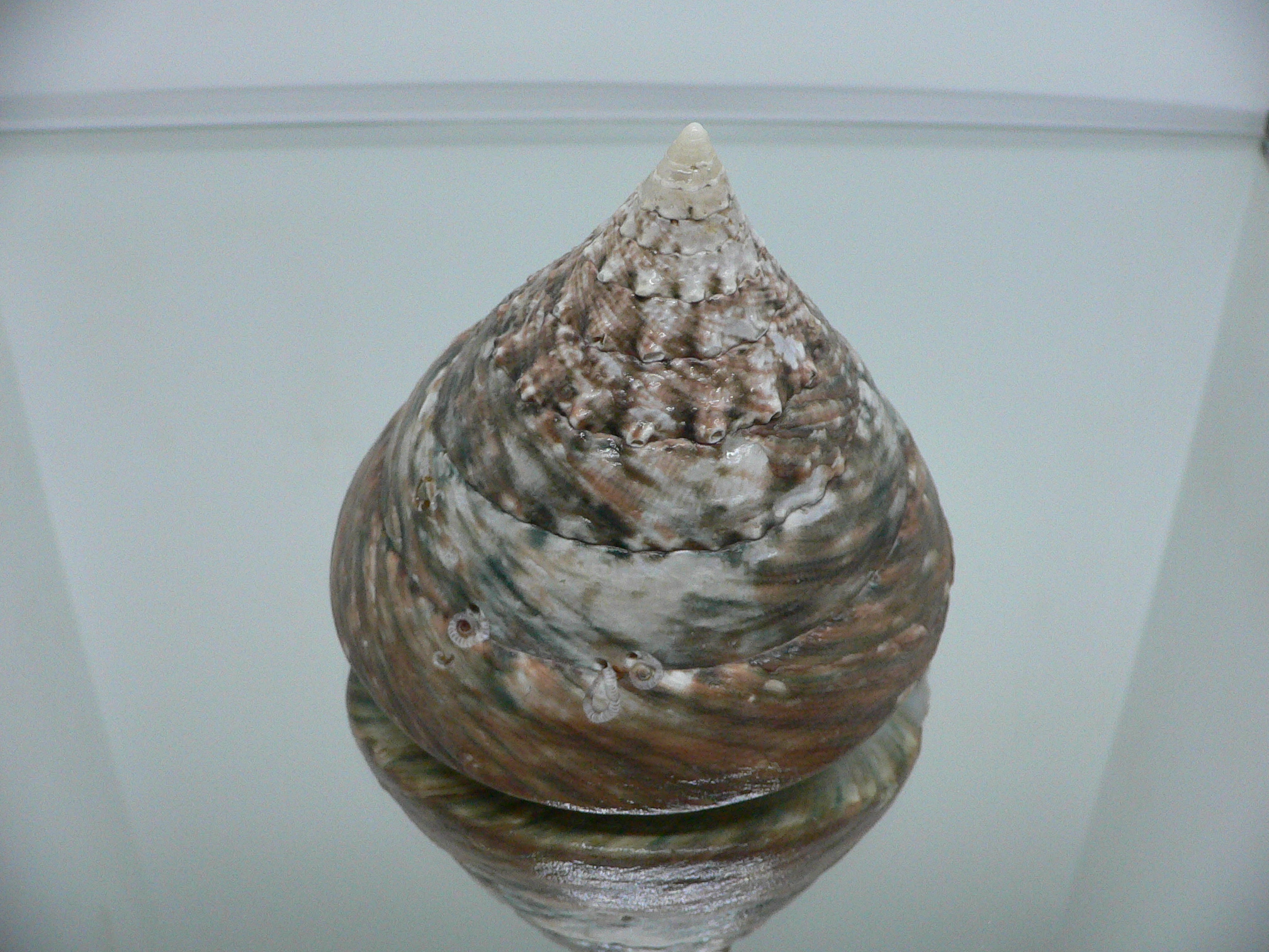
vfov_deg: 40.7
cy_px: 476
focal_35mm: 35
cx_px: 634
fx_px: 1283
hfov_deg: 52.6
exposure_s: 1/50
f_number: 2.8
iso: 200
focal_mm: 4.6
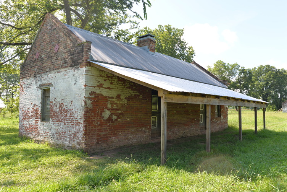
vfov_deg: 46.4
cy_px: 96
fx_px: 223
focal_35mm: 28
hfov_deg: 65.5
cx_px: 144
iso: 200
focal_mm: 28
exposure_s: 1/200
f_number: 7.1
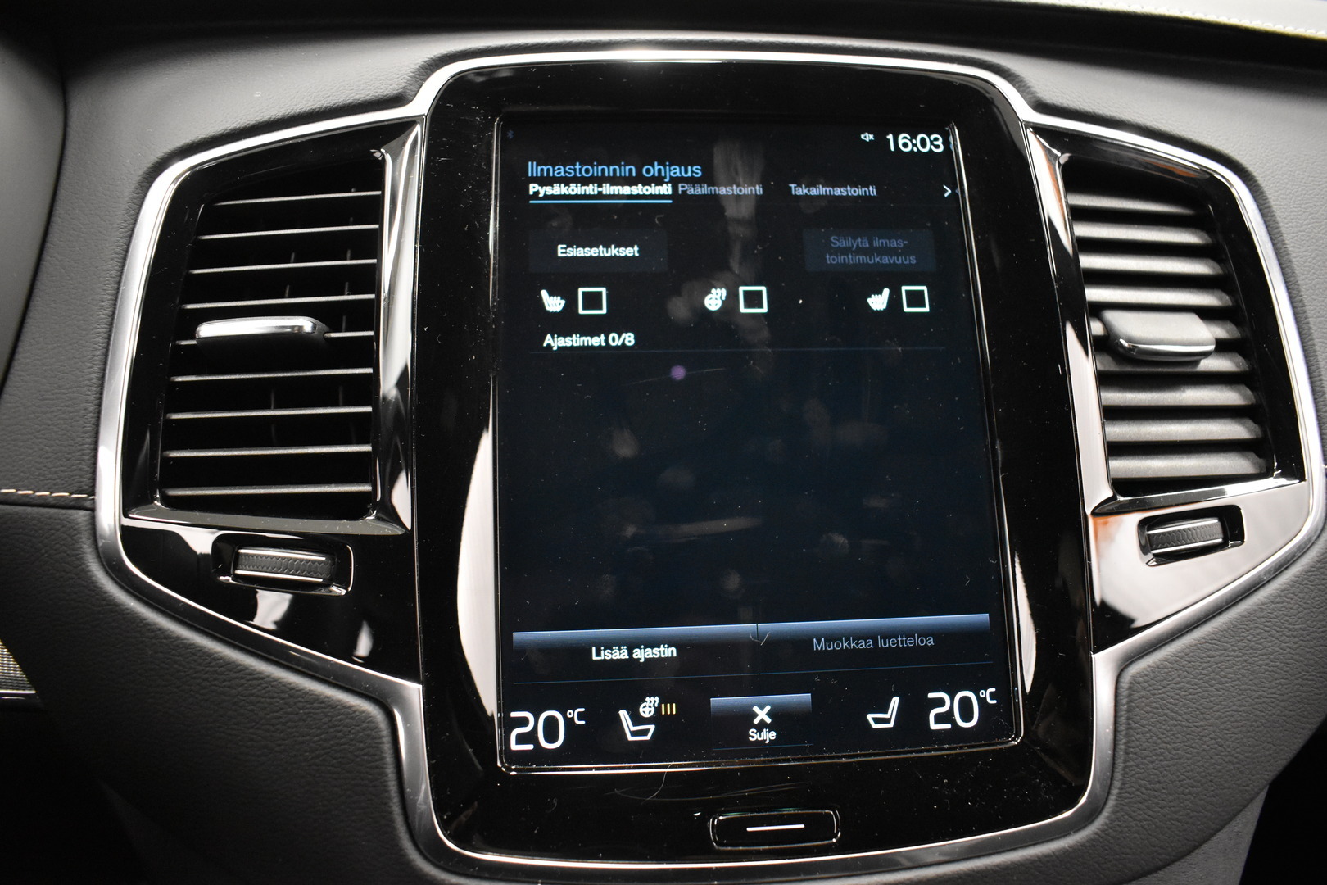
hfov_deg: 67.4
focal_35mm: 27
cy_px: 442
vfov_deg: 47.9
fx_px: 995
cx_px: 664
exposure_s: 1/30
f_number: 3.5
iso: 3600
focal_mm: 18
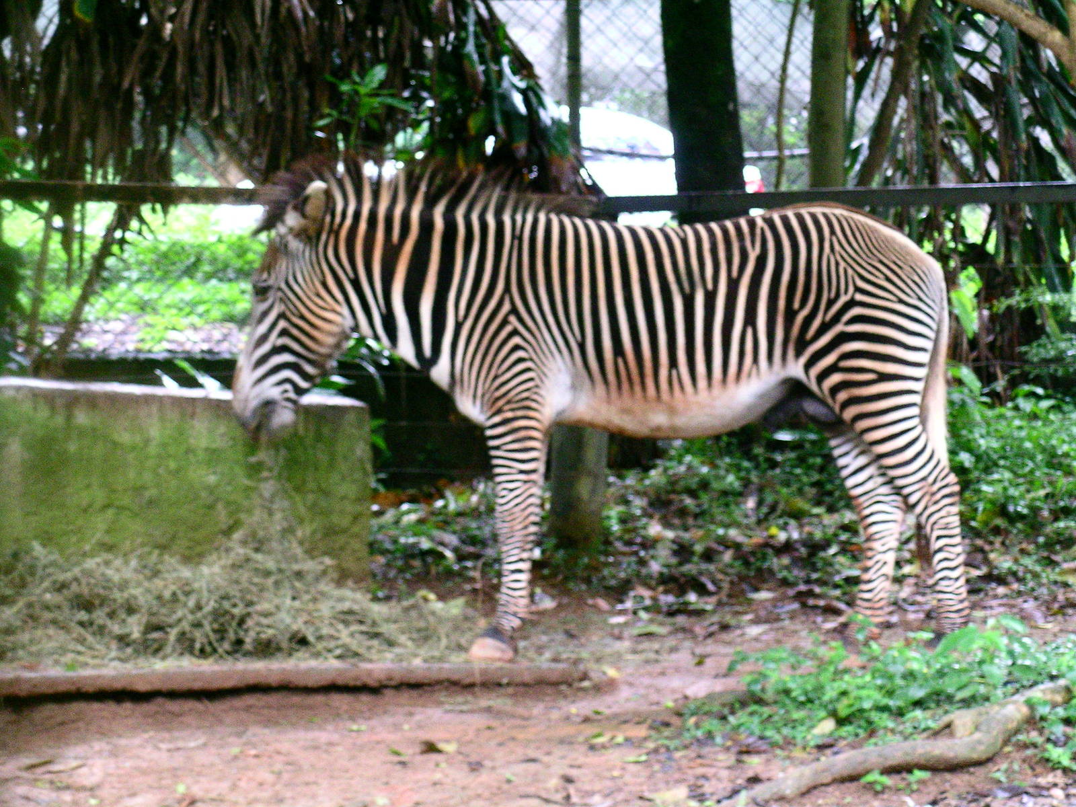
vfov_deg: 12.8
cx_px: 538
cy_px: 404
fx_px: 3606
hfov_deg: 17.0
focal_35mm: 116
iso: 400
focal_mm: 24
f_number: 4.6
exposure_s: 1/29
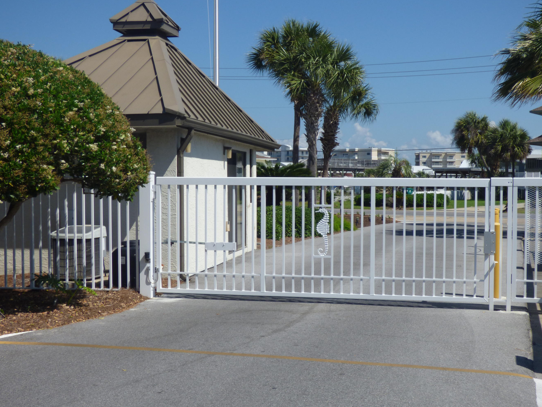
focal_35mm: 50
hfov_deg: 38.2
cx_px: 297
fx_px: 783
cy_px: 224
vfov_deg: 29.1
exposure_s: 1/1600
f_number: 3.7
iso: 100
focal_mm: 7.79
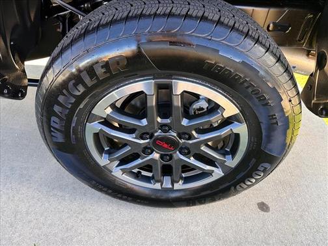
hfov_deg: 71.6
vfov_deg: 56.8
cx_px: 164
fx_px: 227
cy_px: 123
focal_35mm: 24
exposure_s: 1/121
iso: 64
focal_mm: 6.86
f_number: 1.78
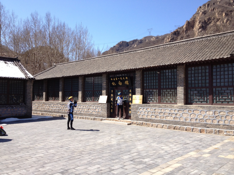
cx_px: 117
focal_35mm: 35
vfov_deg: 40.7
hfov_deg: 52.6
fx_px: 237
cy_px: 88
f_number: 2.4
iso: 64
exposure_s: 1/951
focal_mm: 4.28
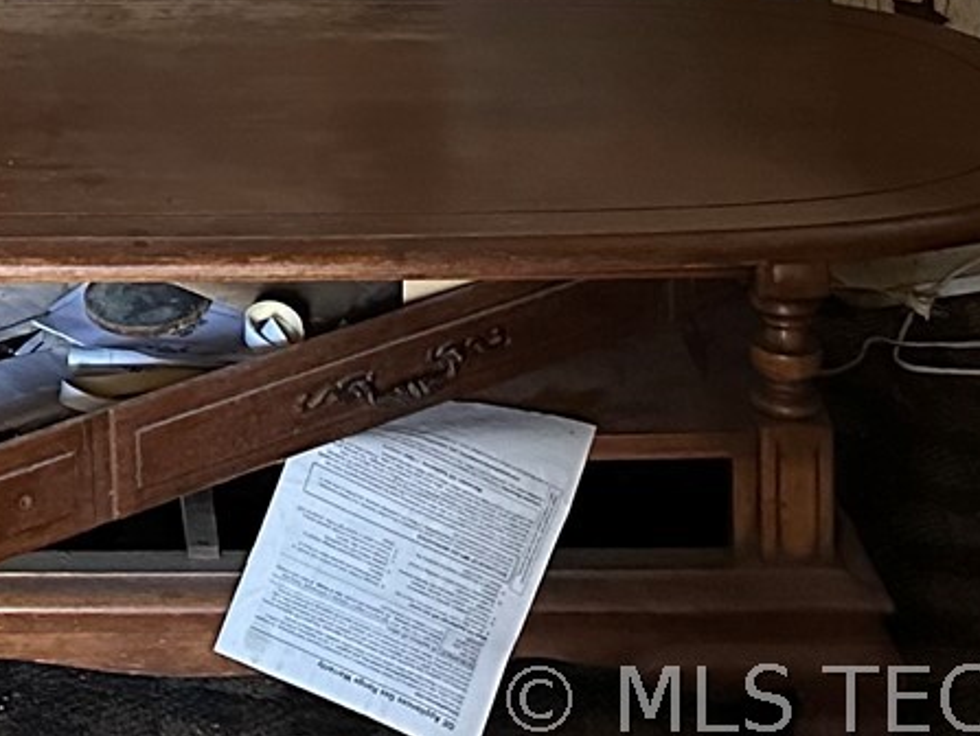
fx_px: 2918
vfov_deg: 12.4
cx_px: -189
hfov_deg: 18.1
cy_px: -804
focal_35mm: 103
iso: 1000
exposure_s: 1/47
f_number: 1.78
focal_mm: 6.86
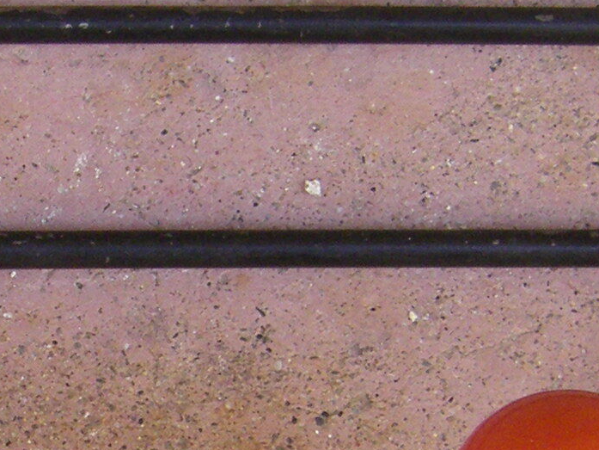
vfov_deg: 8.3
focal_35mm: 178
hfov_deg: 11.1
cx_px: 98
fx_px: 3081
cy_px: 419
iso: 200
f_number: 3.5
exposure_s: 1/100
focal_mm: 6.3
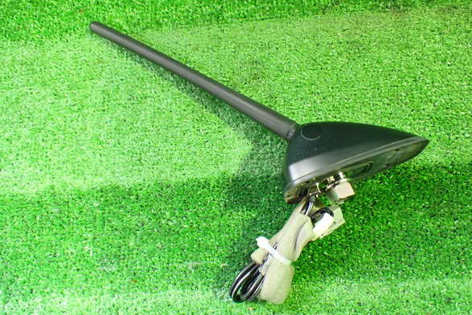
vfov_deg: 41.1
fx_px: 420
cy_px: 158
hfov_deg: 58.7
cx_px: 241
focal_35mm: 32
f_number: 2.3
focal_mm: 5.4
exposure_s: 1/30
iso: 1000
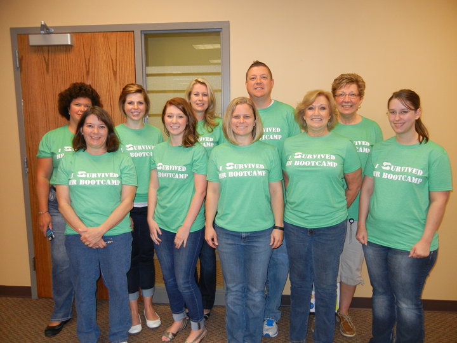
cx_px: 228
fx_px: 396
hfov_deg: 60.0
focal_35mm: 30
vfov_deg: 46.8
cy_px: 172
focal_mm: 5.4
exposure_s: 1/30
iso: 234
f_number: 3.5
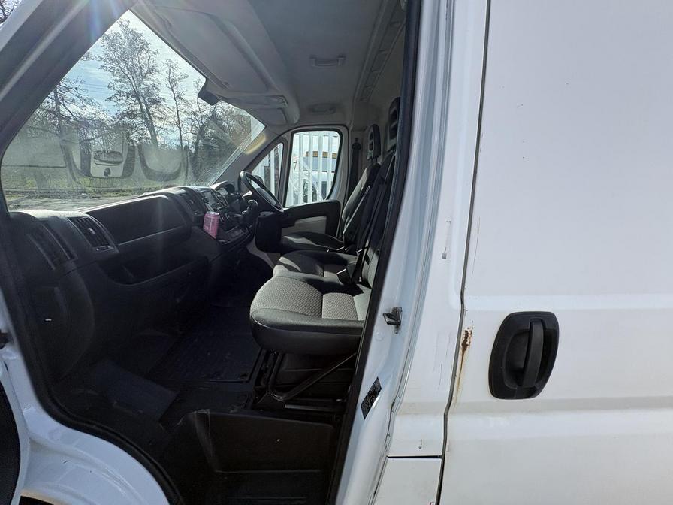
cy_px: 252
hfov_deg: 102.1
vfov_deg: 85.7
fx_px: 272
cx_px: 336
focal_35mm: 14
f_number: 2.2
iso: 40
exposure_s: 1/482
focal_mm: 2.22
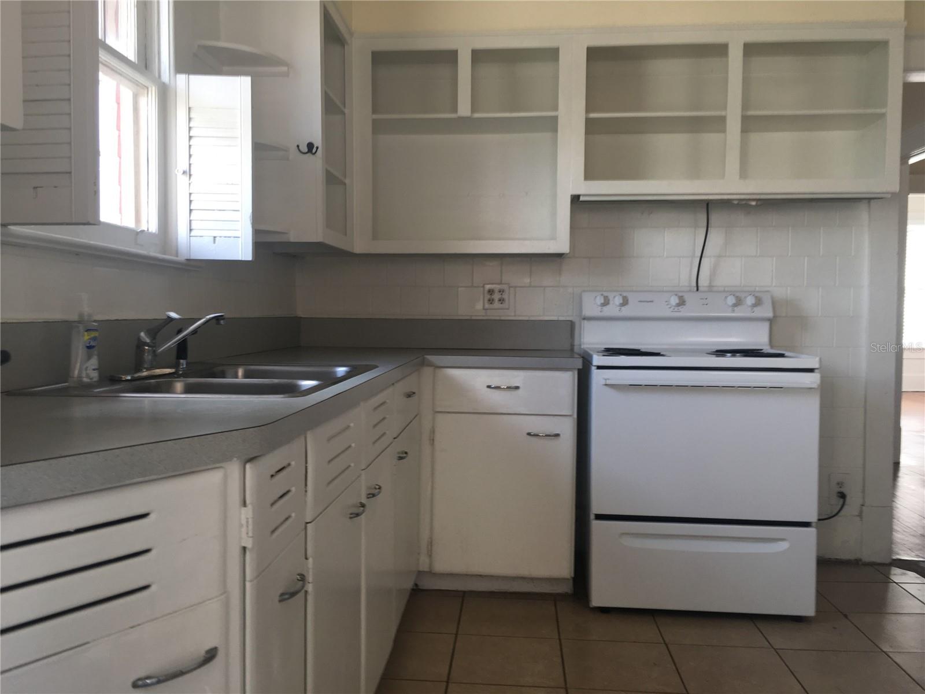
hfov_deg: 61.7
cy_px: 347
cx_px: 462
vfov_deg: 48.2
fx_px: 775
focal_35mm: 29
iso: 25
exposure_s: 1/40
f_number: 2.2
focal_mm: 4.15
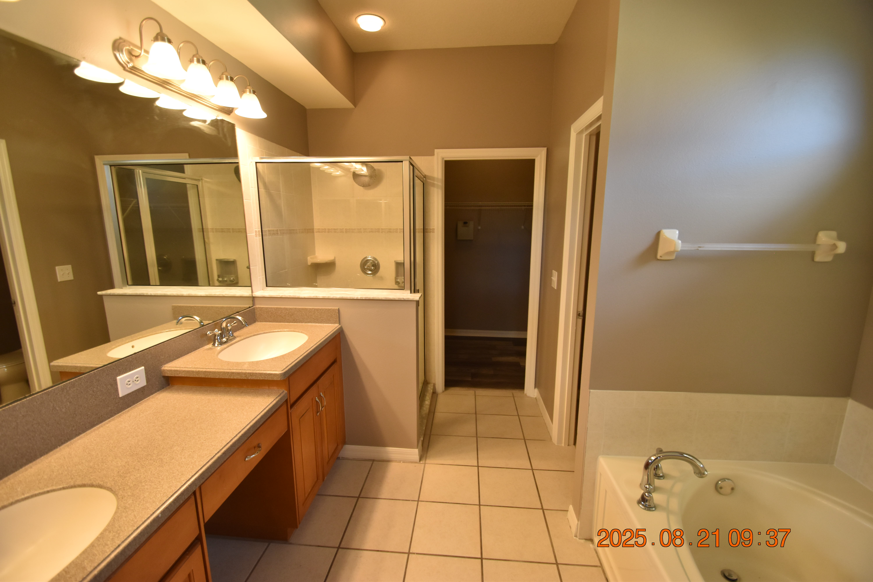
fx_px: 364
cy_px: 291
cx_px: 436
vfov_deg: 77.3
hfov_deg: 100.4
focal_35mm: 15
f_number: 3.5
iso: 800
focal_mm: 10
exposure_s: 1/180
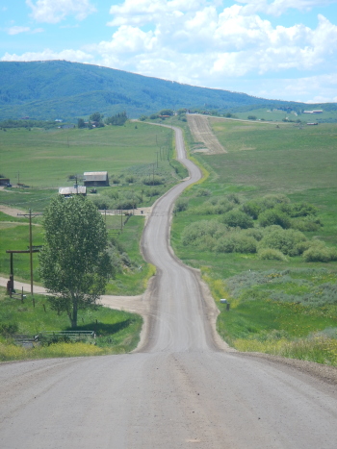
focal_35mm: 140
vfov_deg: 14.1
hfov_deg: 10.6
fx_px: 1818
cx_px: 168
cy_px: 224
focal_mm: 25
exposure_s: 1/500
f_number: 4.8
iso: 125
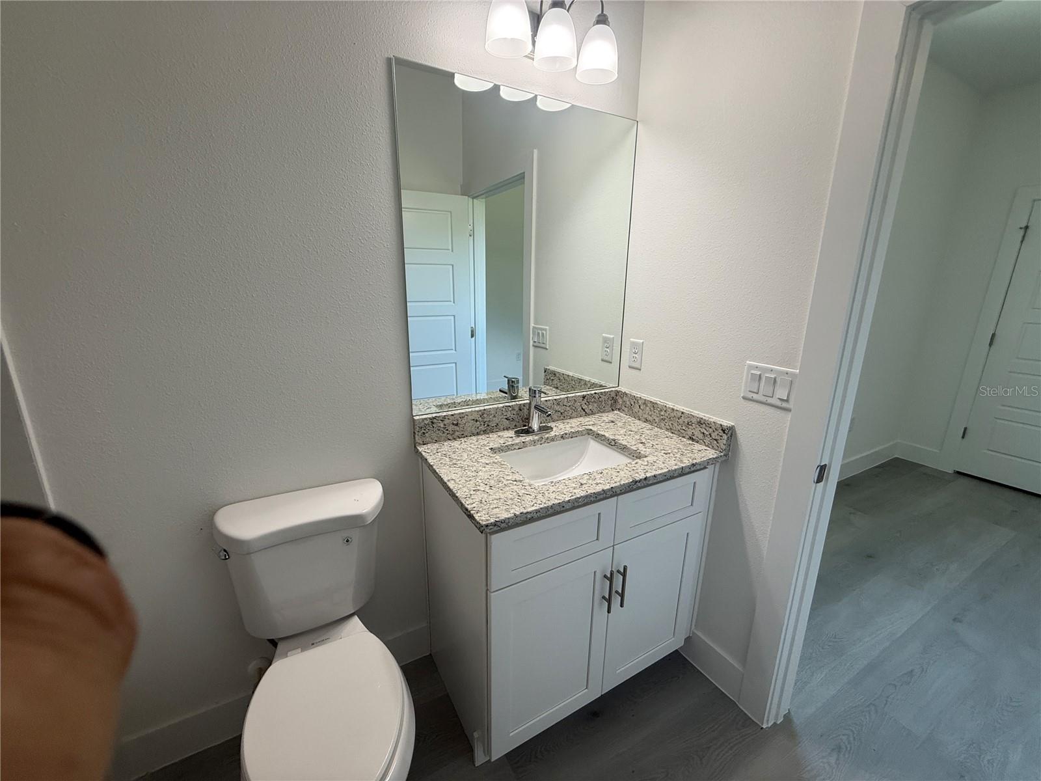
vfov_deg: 85.7
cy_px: 390
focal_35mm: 14
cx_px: 520
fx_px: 421
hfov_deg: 102.1
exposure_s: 1/120
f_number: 2.2
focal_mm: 2.22
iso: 100
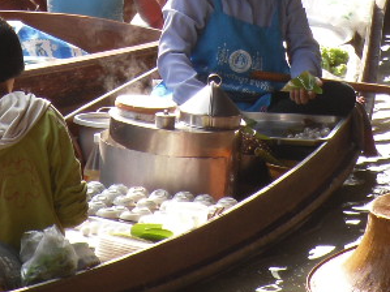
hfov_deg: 4.7
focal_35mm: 421
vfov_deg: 3.5
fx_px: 4741
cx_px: 61
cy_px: -205
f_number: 4.6
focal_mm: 17.3
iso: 80
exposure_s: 1/98
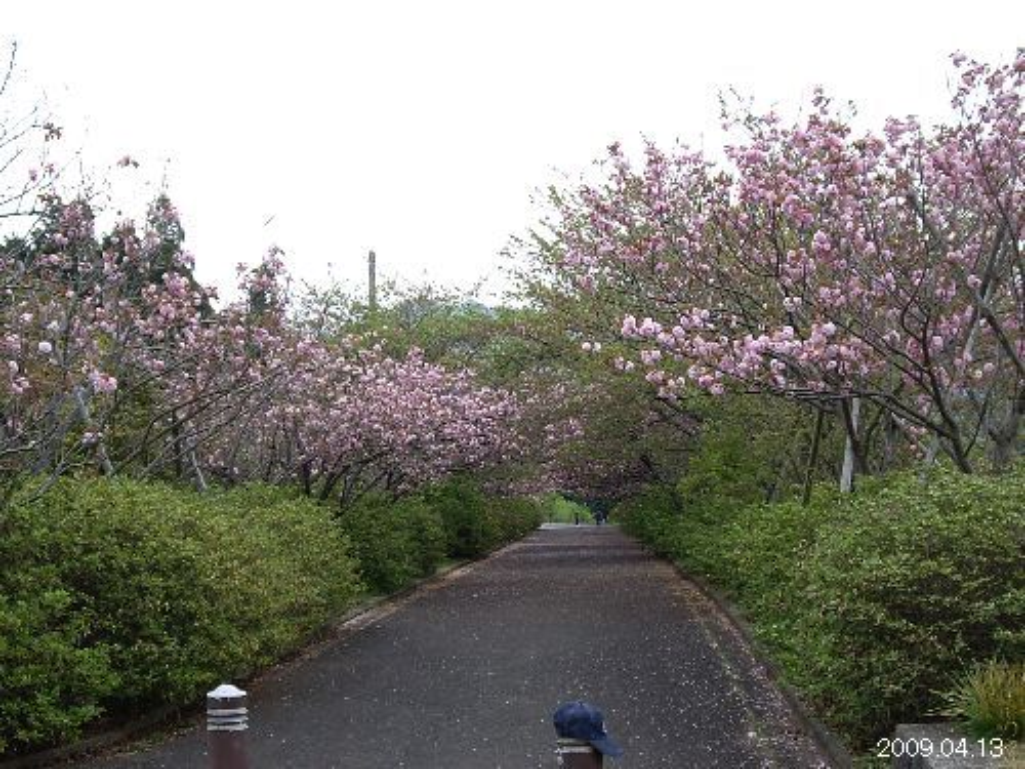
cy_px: 384
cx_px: 512
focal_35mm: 65
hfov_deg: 29.8
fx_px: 1925
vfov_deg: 22.6
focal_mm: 13.7
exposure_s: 1/100
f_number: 3.8
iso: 200
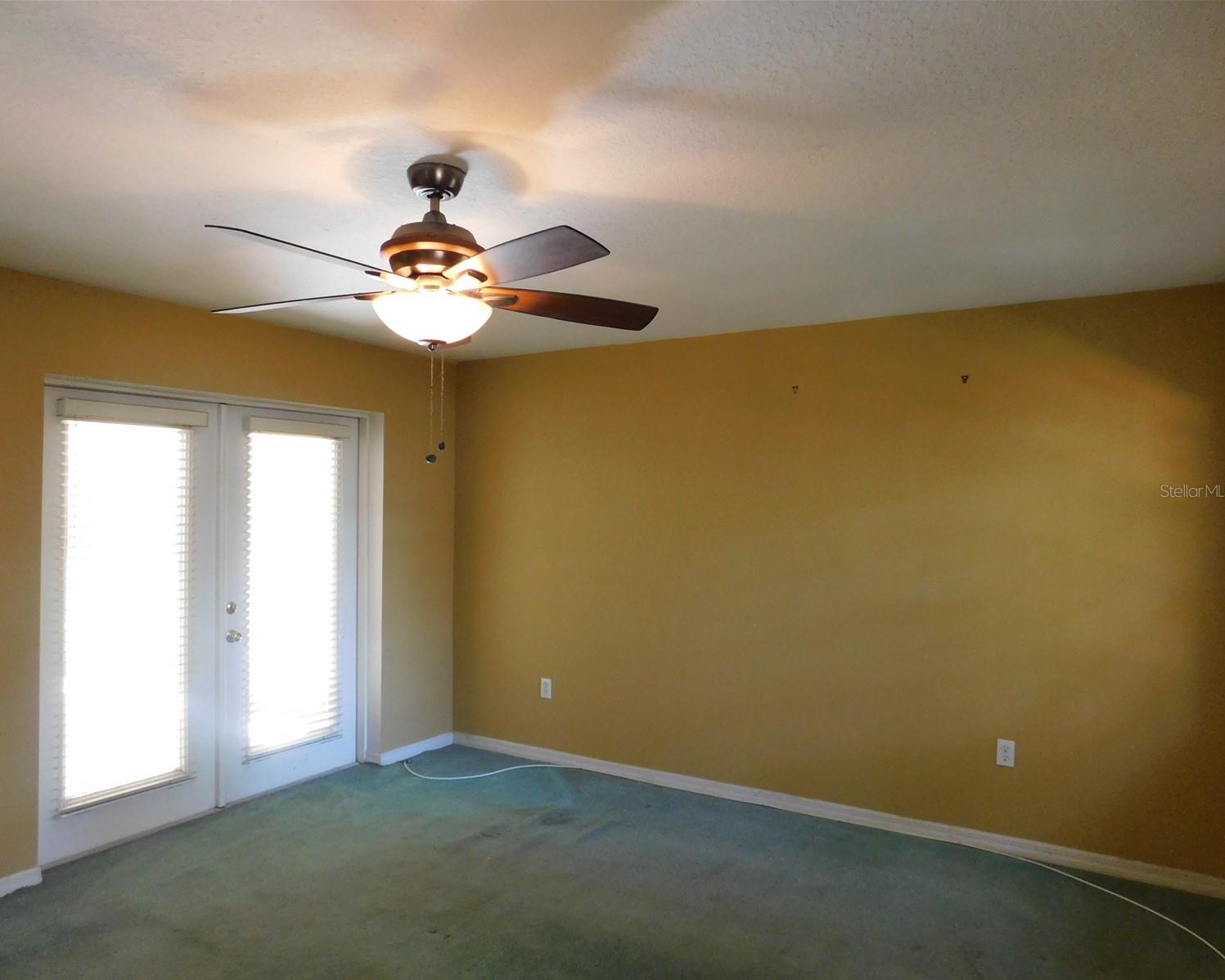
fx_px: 870
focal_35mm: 24
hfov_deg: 70.3
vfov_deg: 58.8
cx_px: 583
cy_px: 490
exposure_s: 1/30
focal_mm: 4
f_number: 3
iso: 400
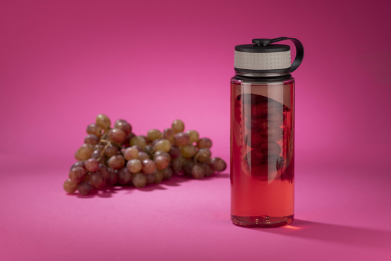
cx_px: 196
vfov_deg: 10.8
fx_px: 1379
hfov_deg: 16.1
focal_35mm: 127
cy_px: 130
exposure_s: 1/125
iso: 100
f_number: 4
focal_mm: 85
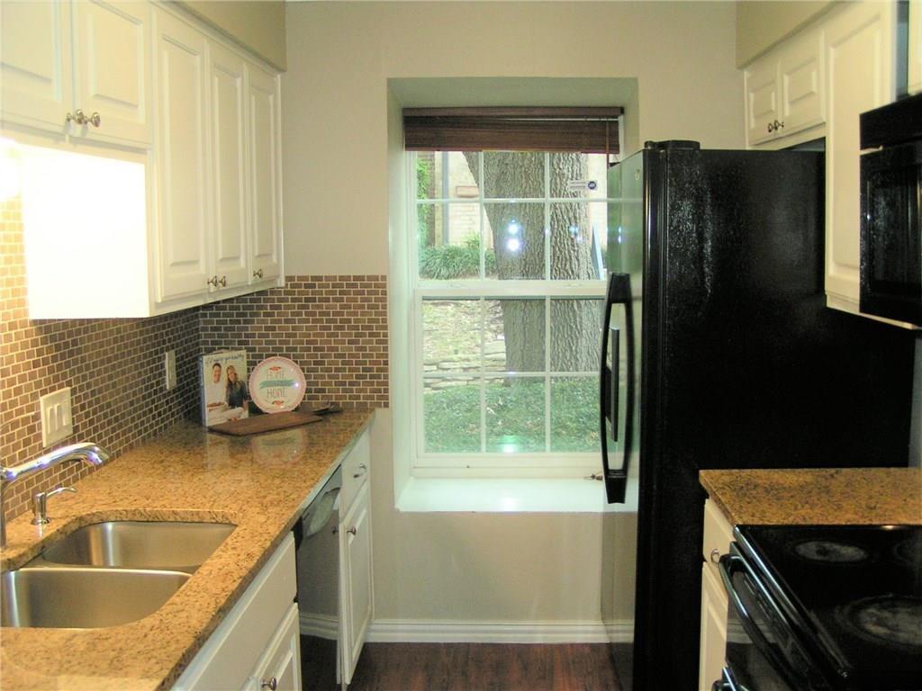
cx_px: 461
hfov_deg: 49.0
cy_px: 346
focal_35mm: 38
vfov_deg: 37.7
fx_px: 1012
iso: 200
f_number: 2.8
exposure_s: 1/15
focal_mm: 5.8
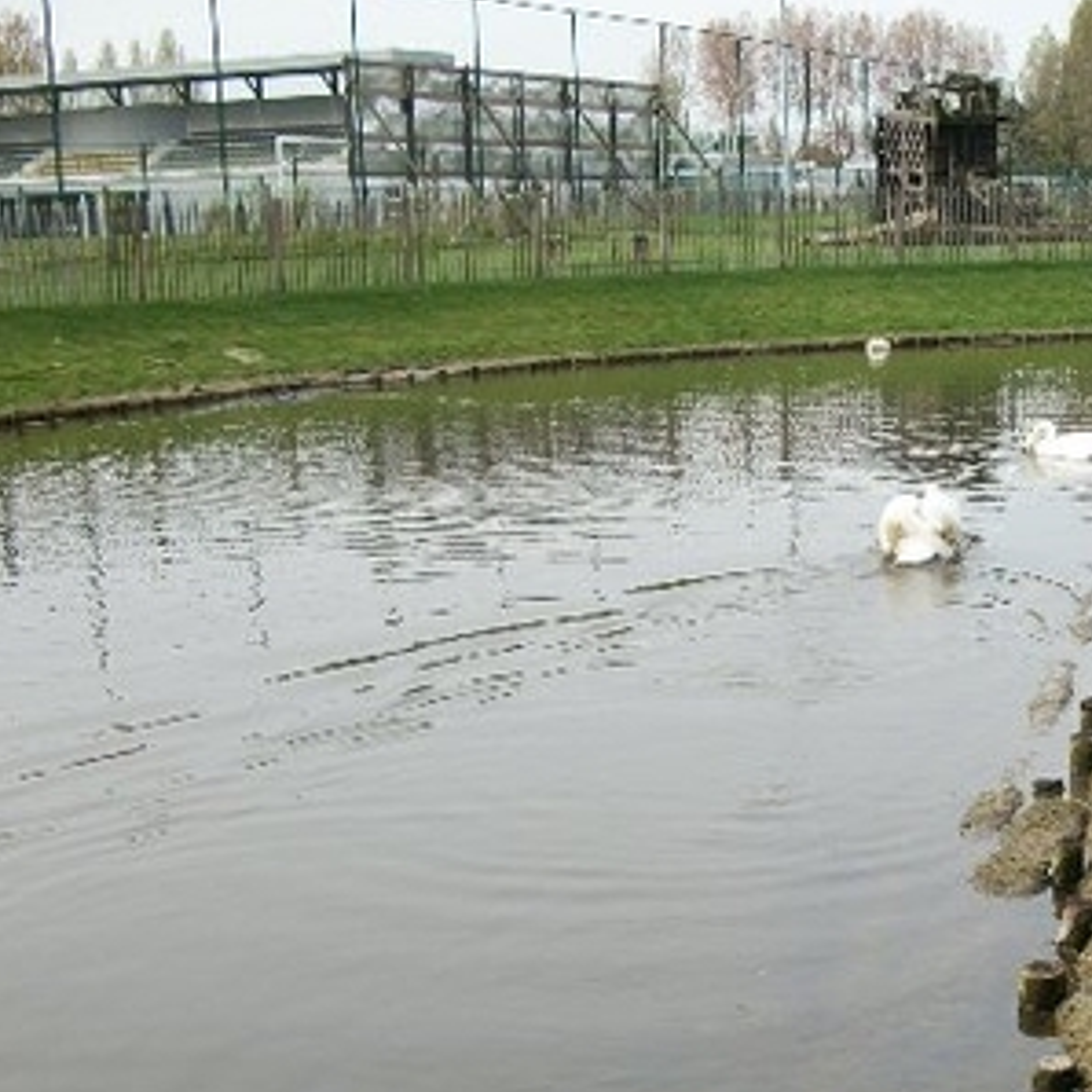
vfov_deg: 29.8
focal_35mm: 57
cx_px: 901
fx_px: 2034
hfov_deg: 29.2
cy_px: 755
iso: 80
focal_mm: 5.7
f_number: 8.8
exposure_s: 1/100
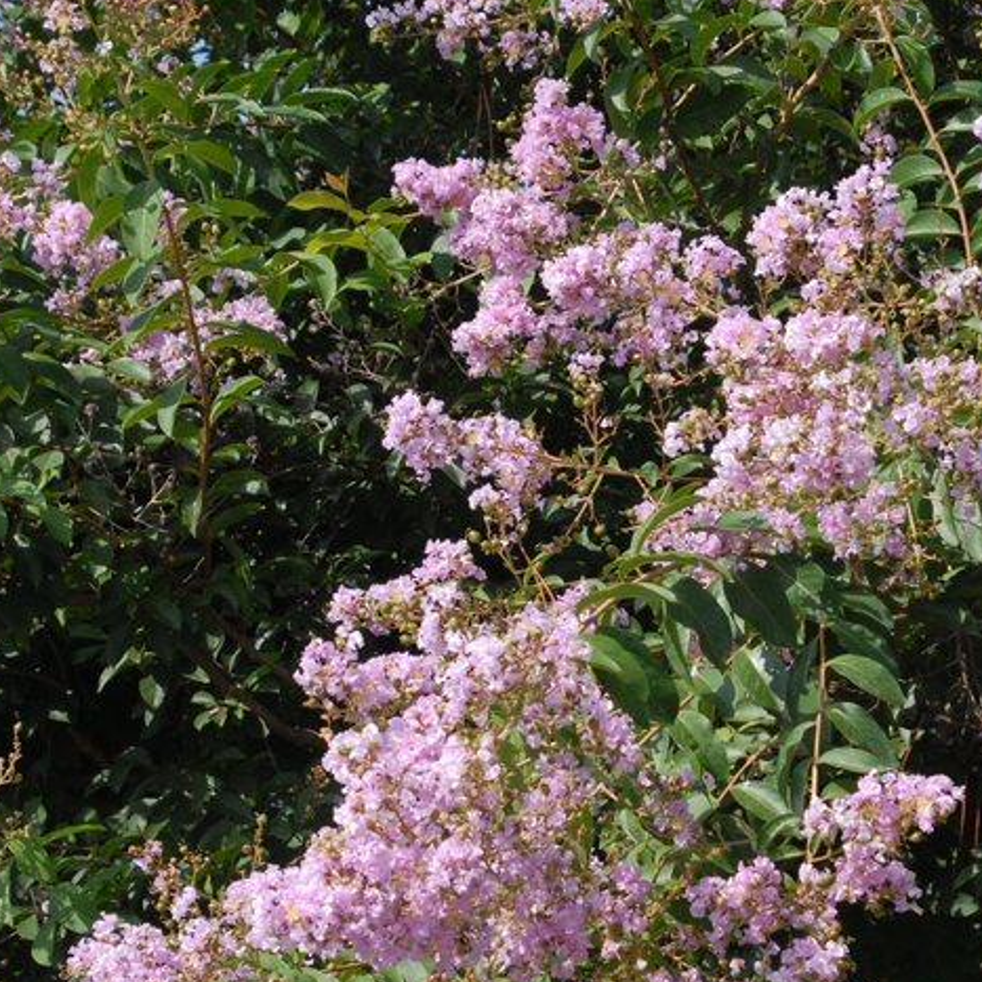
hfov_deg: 12.5
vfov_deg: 12.5
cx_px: 643
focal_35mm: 140
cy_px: 586
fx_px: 4493
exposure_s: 1/350
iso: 400
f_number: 10
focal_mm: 50
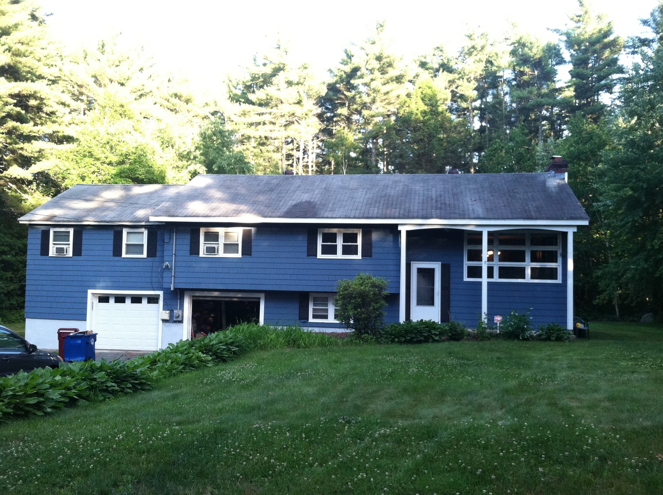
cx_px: 332
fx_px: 669
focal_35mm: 35
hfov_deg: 52.7
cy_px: 248
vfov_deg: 40.6
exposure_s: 1/120
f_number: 2.8
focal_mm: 3.85
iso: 125
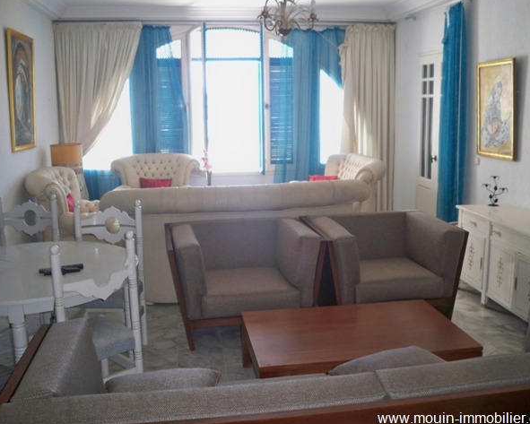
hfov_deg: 49.1
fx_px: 580
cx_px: 273
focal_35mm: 37
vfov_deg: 40.1
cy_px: 212
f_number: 3.1
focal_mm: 6.3
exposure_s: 1/60
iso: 200
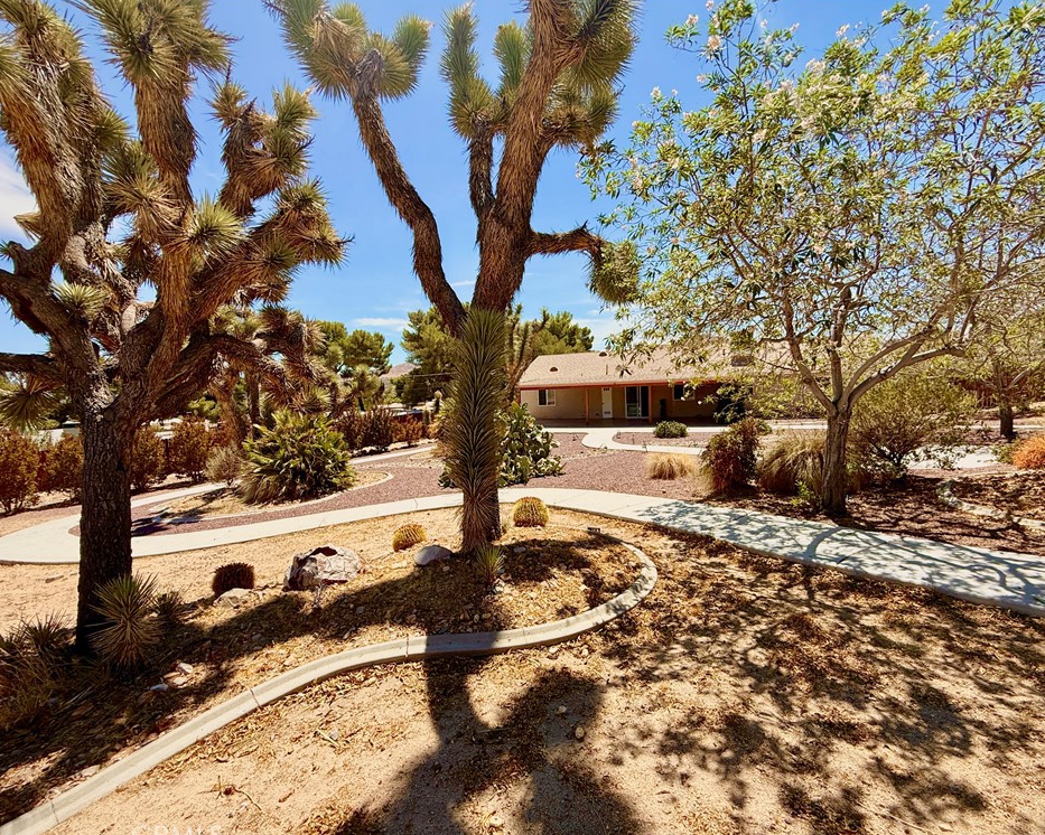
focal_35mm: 15
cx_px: 544
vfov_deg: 84.0
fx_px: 464
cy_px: 422
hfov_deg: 96.8
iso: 50
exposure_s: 1/1961
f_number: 2.2
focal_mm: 2.22
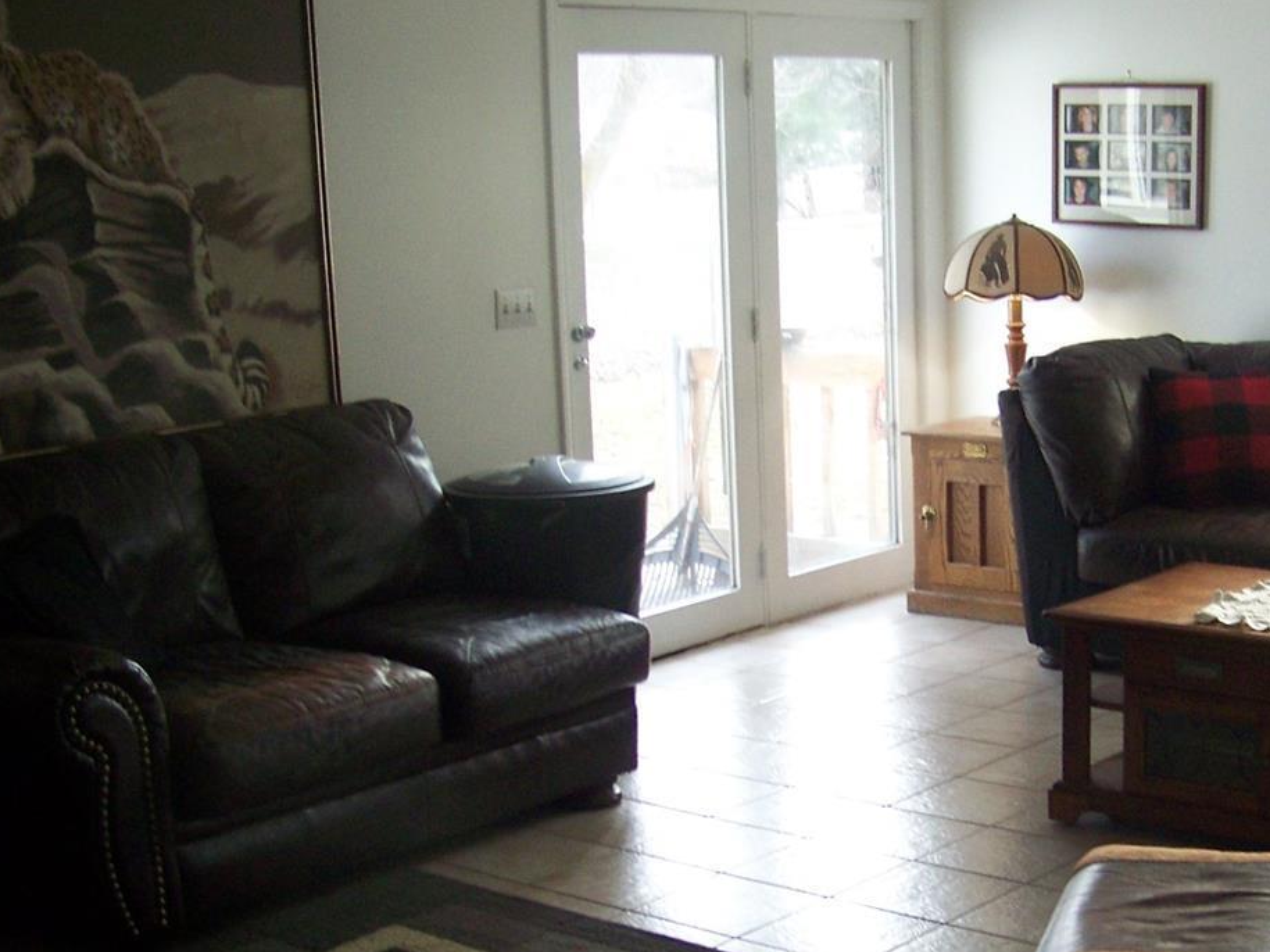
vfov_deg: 24.5
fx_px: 2164
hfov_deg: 32.3
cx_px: 895
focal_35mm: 59
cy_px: 711
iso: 160
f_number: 2.8
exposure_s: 1/30
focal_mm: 5.85
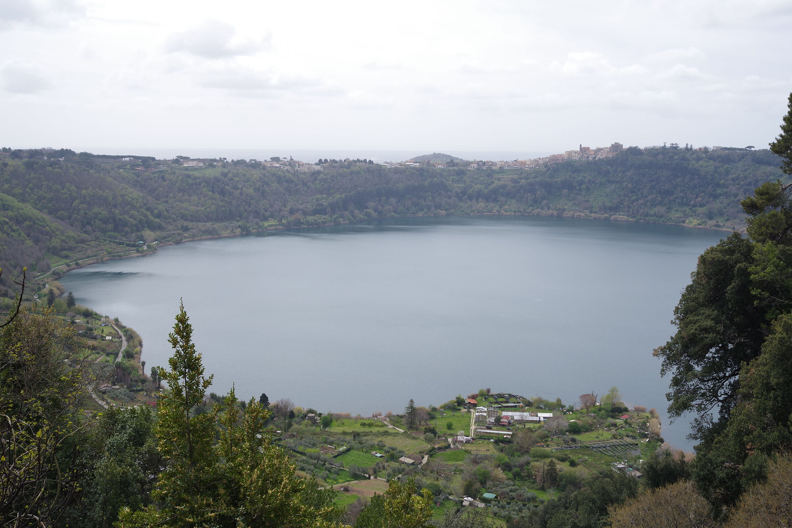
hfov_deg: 51.9
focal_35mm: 37
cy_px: 266
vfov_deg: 35.9
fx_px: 814
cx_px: 401
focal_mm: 36
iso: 100
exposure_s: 1/100
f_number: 9
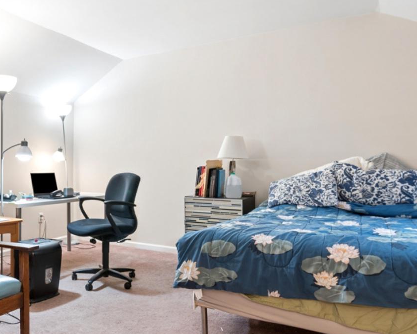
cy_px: 179
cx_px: 92
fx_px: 395
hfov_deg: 52.6
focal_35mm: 32
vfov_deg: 45.8
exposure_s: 1/10
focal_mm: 14
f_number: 9
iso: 250
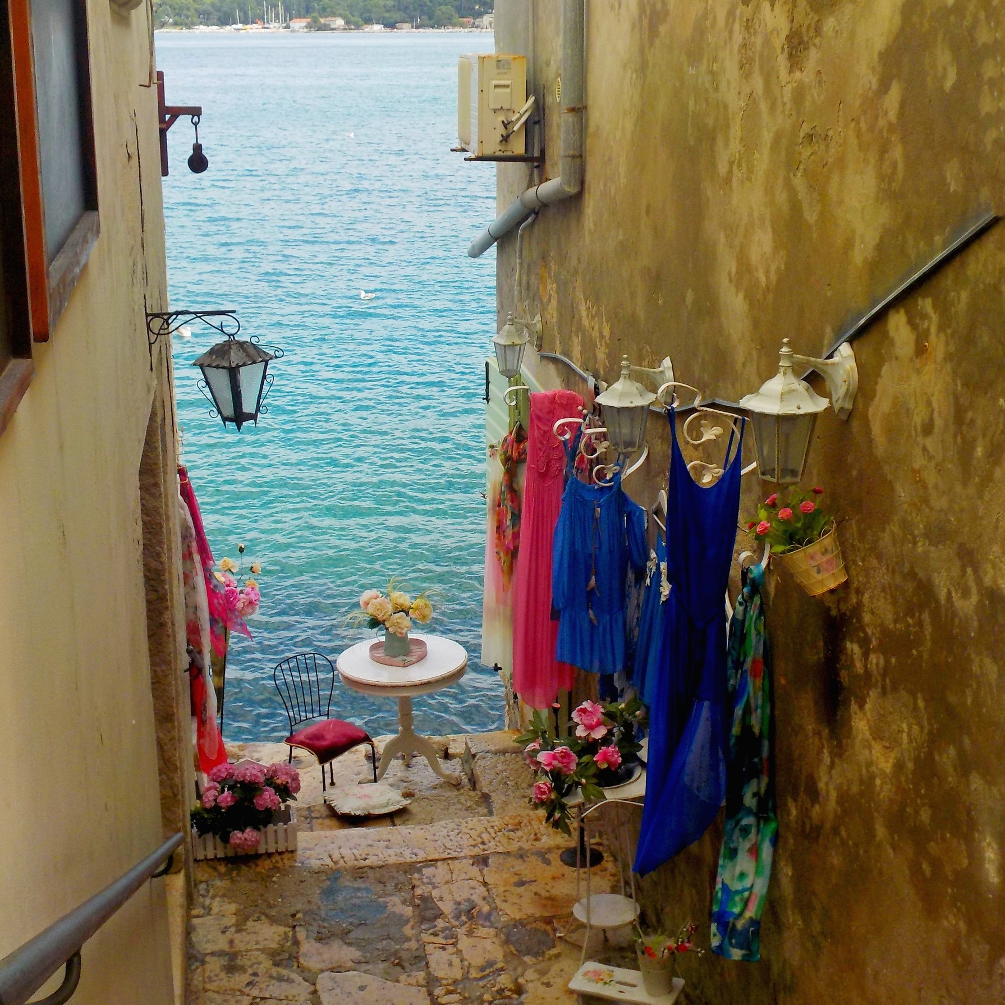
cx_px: 502
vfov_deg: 37.6
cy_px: 494
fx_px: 1478
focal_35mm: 45
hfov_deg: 37.6
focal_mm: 5.2
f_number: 3.7
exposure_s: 1/640
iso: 125
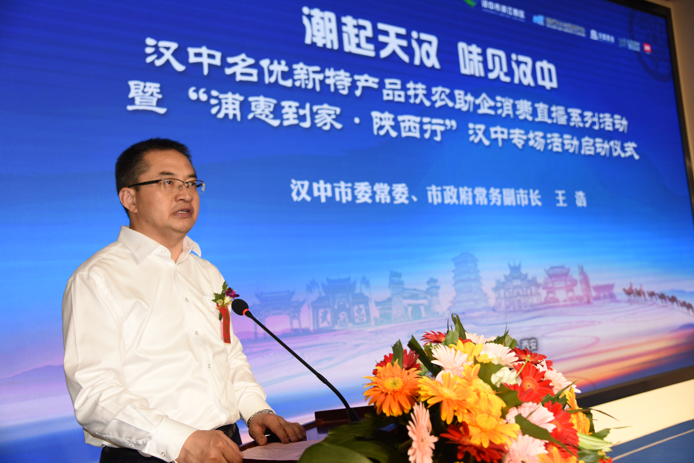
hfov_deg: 55.8
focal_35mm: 34
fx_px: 656
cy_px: 232
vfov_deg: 38.9
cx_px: 347
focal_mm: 34
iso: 200
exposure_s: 1/100
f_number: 4
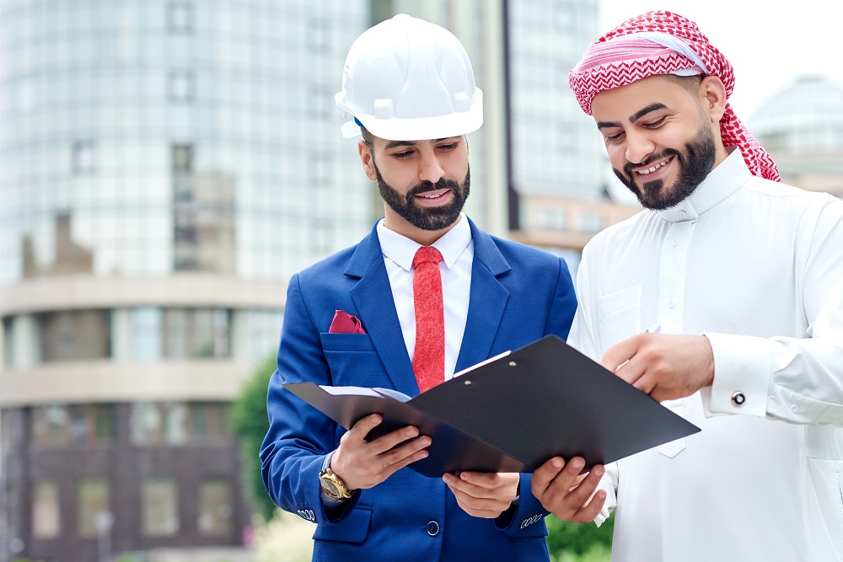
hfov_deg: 23.9
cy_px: 281
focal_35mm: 85
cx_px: 422
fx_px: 1991
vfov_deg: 16.1
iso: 500
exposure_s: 1/320
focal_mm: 85
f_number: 4.5
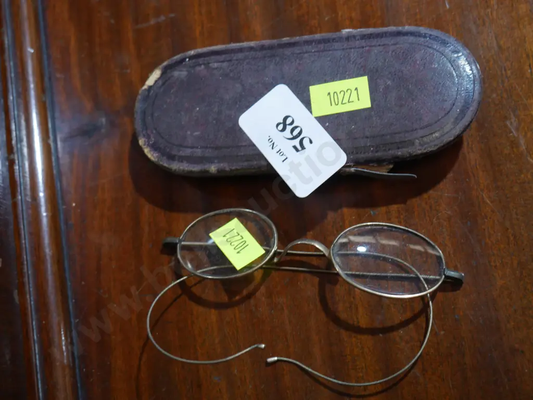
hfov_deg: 36.8
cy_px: 200
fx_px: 801
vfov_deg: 28.1
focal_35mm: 52
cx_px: 266
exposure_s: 1/60
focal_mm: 26
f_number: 5.3
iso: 1250
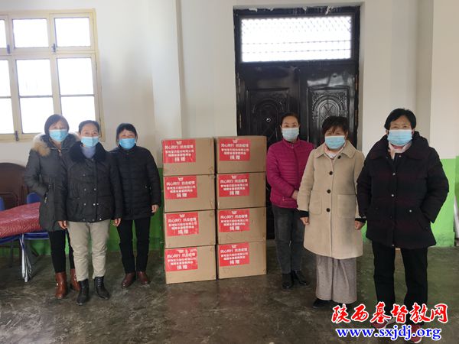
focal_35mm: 29
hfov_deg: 61.7
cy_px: 172
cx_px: 230
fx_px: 385
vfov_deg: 48.2
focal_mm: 4.15
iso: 32
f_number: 2.2
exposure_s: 1/50
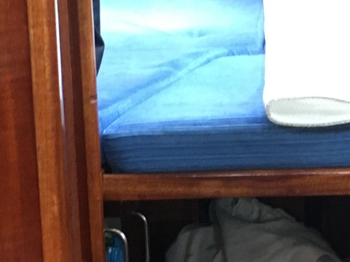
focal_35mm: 142
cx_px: 355
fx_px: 1435
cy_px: 147
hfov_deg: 13.7
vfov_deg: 10.4
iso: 160
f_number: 2.2
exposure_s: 1/33
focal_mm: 4.15
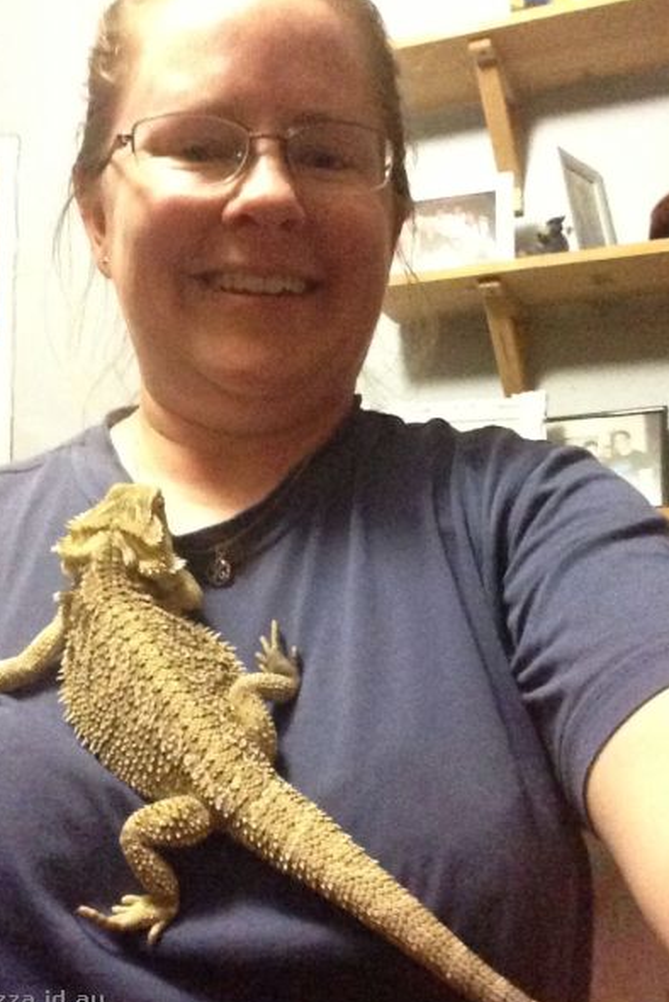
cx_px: 318
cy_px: 503
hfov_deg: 36.0
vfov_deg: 51.9
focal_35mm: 37
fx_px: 1030
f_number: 2.4
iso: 800
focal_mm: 2.18
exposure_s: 1/15
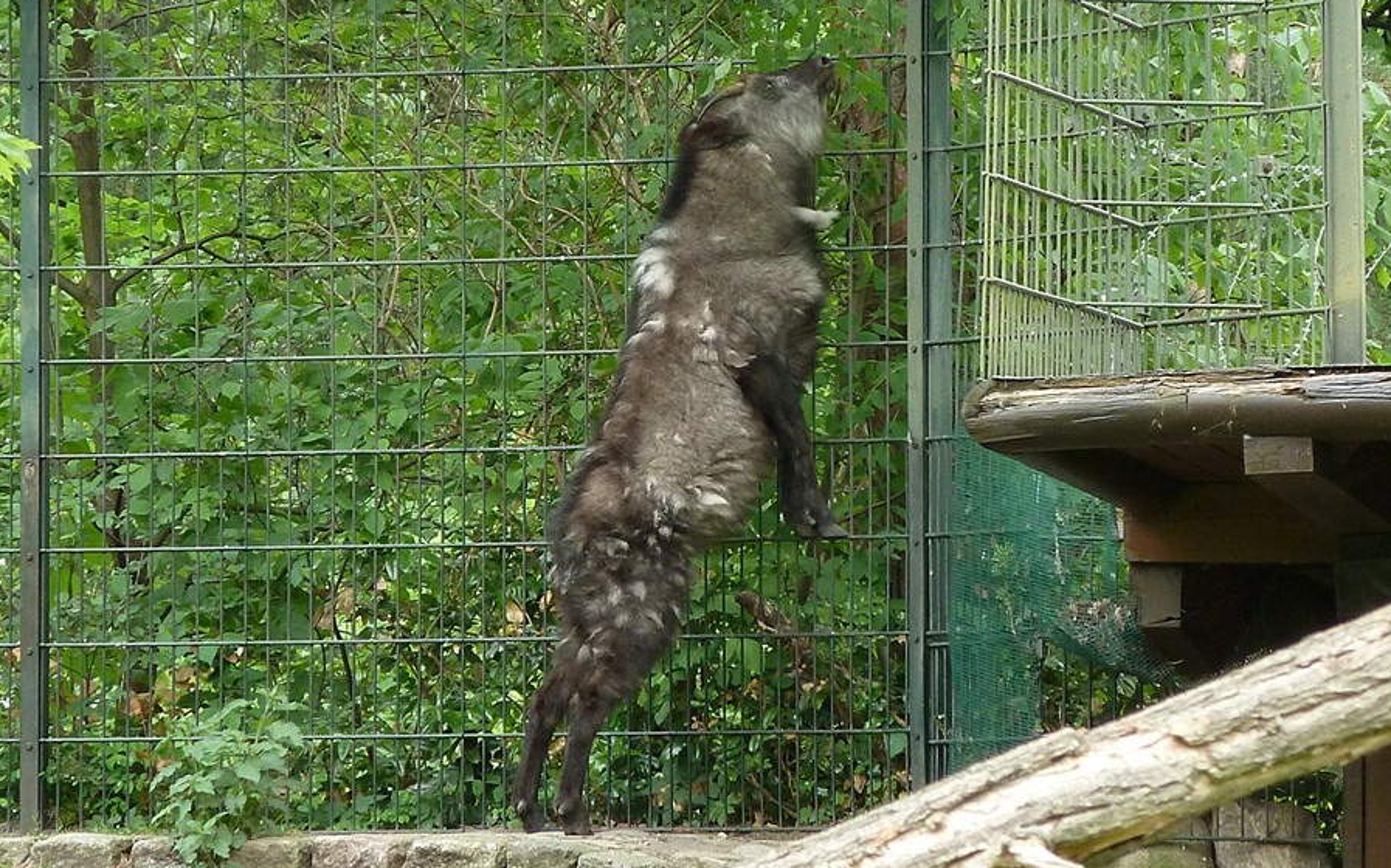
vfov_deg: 2.6
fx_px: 18911
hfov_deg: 4.2
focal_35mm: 499
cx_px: 695
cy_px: 363
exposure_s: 1/50
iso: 200
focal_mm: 49.2
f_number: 4.9
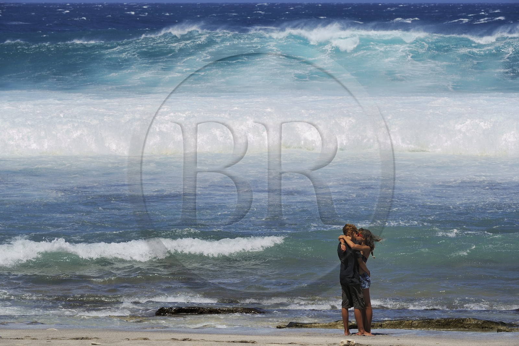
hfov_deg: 13.3
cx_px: 260
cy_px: 173
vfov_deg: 8.9
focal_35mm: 155
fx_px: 2234
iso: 200
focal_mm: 155
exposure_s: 1/320
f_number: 13
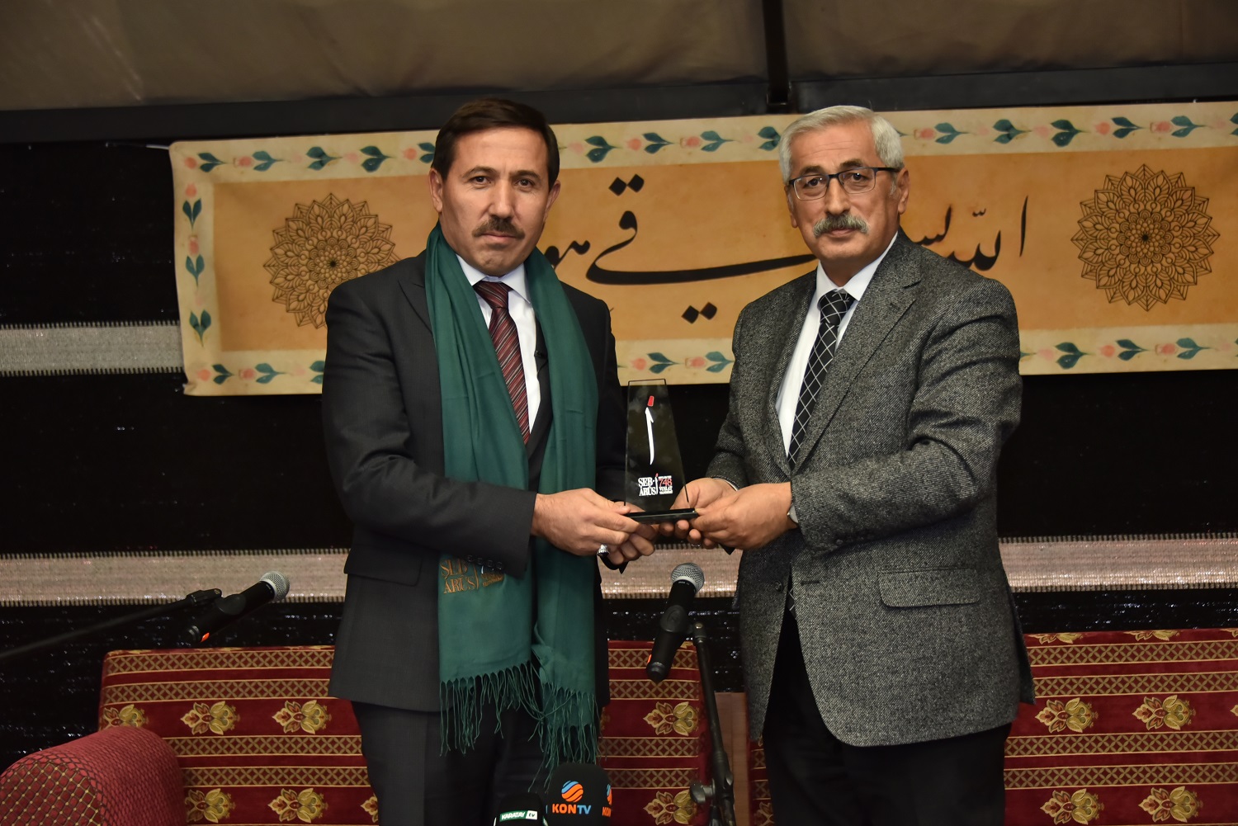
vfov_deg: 19.5
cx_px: 619
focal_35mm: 70
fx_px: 2408
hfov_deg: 28.8
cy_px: 413
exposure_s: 1/60
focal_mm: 70
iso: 1000
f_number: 5
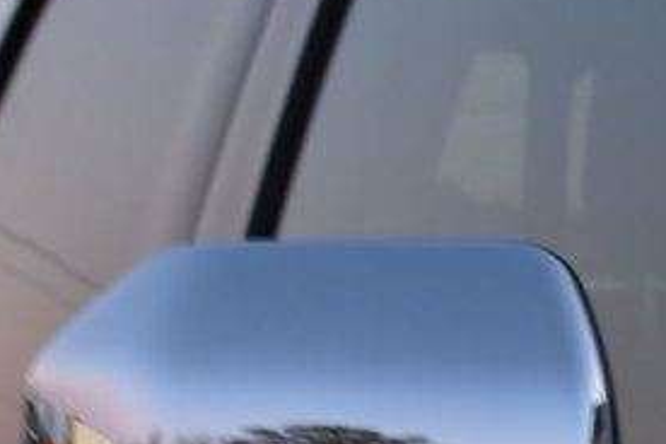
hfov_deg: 10.4
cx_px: 712
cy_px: 594
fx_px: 3605
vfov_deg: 7.0
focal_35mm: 195
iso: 500
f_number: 6.3
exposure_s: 1/15
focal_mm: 35
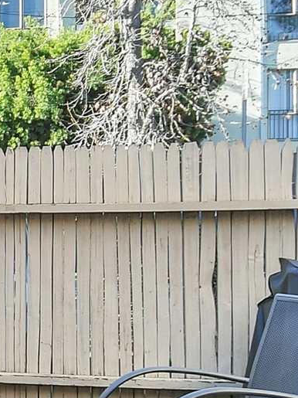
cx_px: -351
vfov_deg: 22.8
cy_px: 195
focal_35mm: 86
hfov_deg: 13.7
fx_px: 988
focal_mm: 10
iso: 200
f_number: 4.5
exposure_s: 1/200
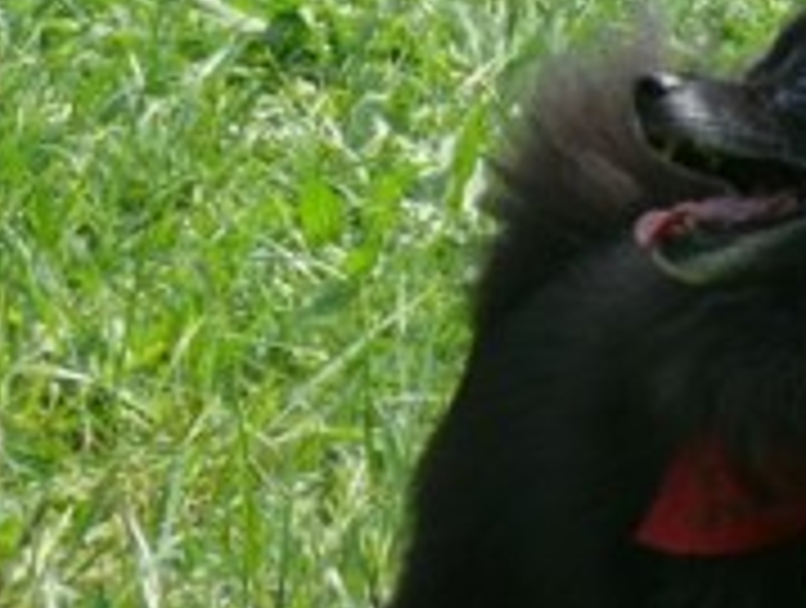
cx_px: 725
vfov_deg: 4.9
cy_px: 378
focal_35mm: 302
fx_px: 7046
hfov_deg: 6.5
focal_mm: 25.6
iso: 100
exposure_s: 1/250
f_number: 5.6
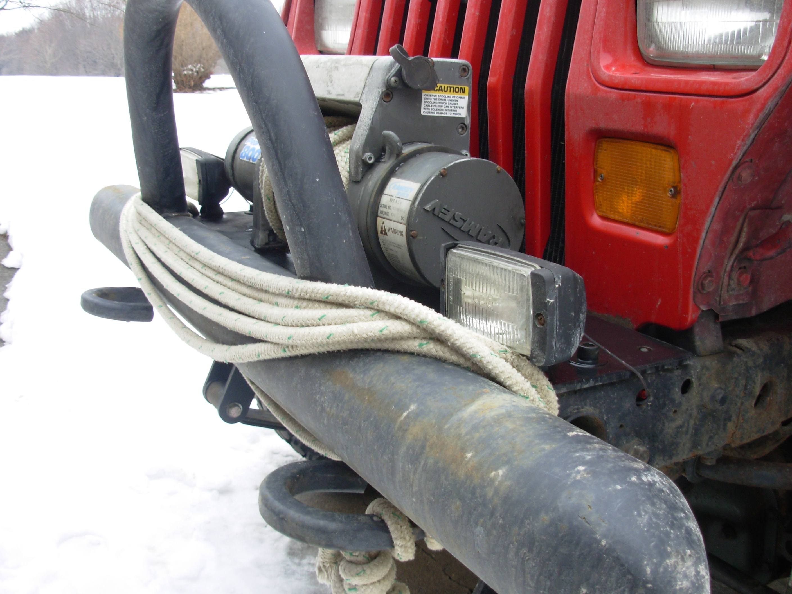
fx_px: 869
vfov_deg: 37.7
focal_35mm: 38
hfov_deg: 49.0
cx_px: 396
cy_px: 297
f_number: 2.9
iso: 50
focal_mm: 6.3
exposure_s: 1/228
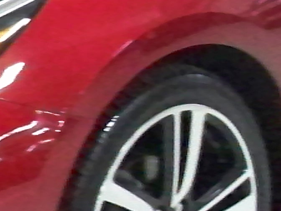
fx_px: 1542
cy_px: 20
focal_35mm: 190
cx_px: 54
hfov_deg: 10.4
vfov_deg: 7.8
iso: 2000
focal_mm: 6.3
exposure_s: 1/60
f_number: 3.1
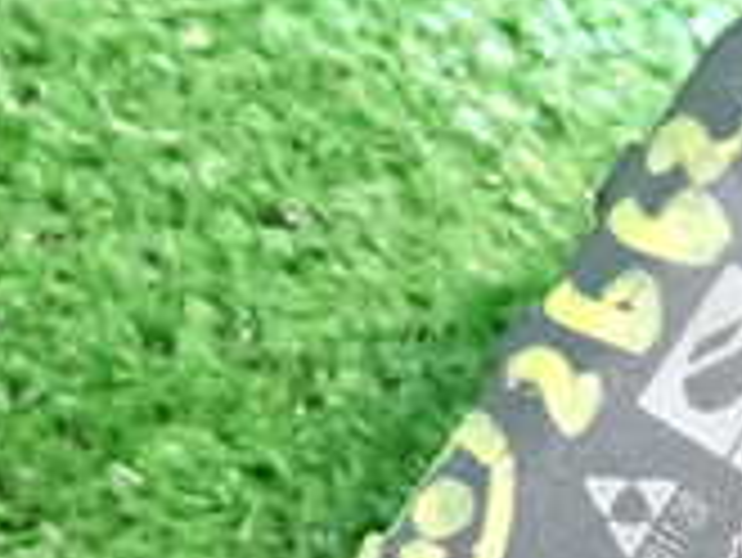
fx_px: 1952
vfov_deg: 15.4
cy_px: 742
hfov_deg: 20.2
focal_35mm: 91
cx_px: 886
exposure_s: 1/100
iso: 2500
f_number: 2
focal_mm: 4.5
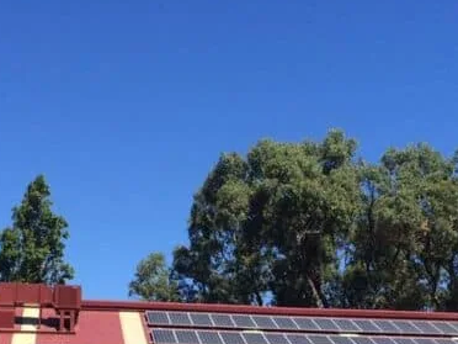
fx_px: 820
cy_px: 319
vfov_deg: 23.0
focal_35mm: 62
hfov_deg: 31.2
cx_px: 198
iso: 32
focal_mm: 4.12
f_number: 2.2
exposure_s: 1/2564
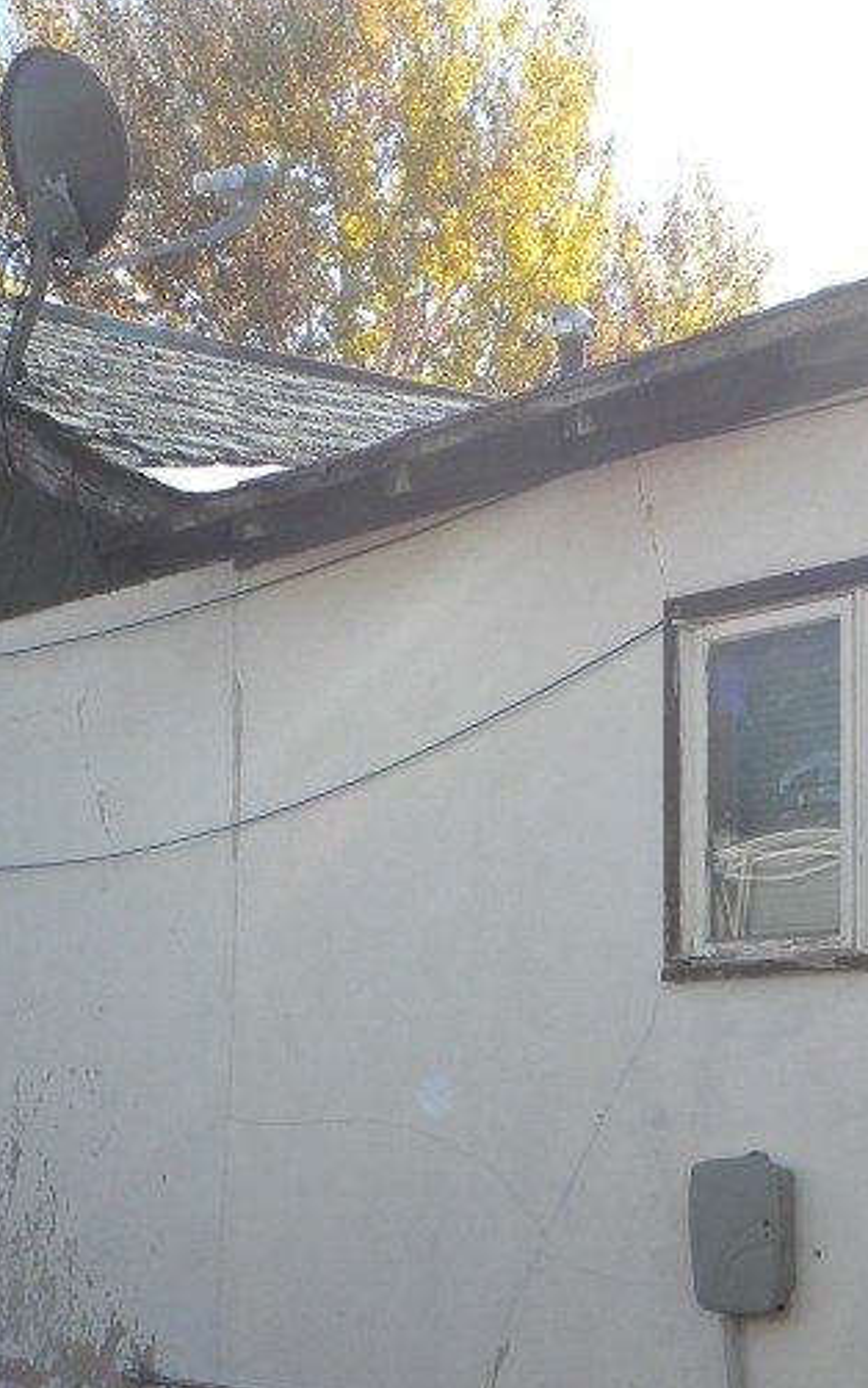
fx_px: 3026
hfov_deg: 16.3
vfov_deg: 25.5
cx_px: 545
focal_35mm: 80
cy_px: 1042
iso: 64
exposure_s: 1/399
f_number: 3.5
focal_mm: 6.6
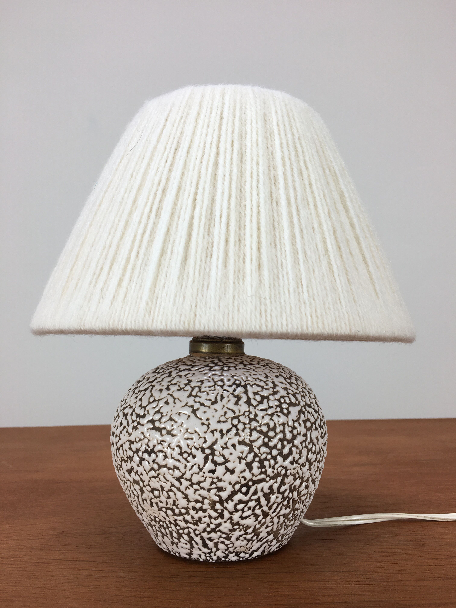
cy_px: 304
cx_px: 228
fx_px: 509
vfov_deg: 61.7
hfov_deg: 48.2
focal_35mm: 29
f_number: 2.2
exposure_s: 1/50
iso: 25
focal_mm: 4.15
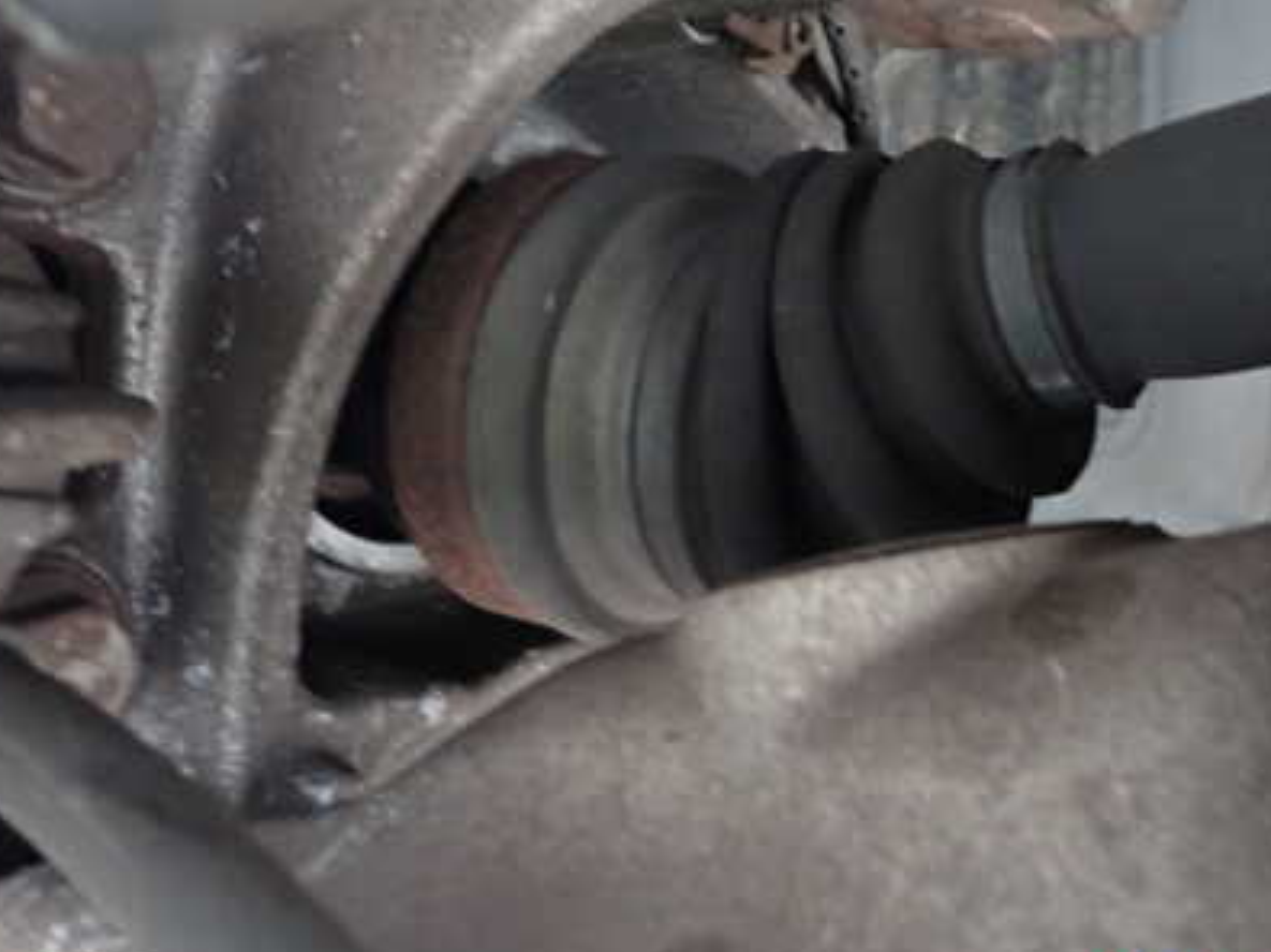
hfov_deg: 48.0
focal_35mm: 38
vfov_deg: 37.3
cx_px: 866
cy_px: 309
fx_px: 1395
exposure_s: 1/20
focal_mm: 4.5
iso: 800
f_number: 2
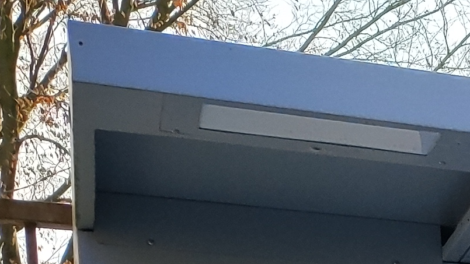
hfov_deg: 13.9
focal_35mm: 130
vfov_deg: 7.9
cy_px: 812
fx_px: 1620
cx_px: 949
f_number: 1.89
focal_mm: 5.89
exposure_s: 1/442
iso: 50
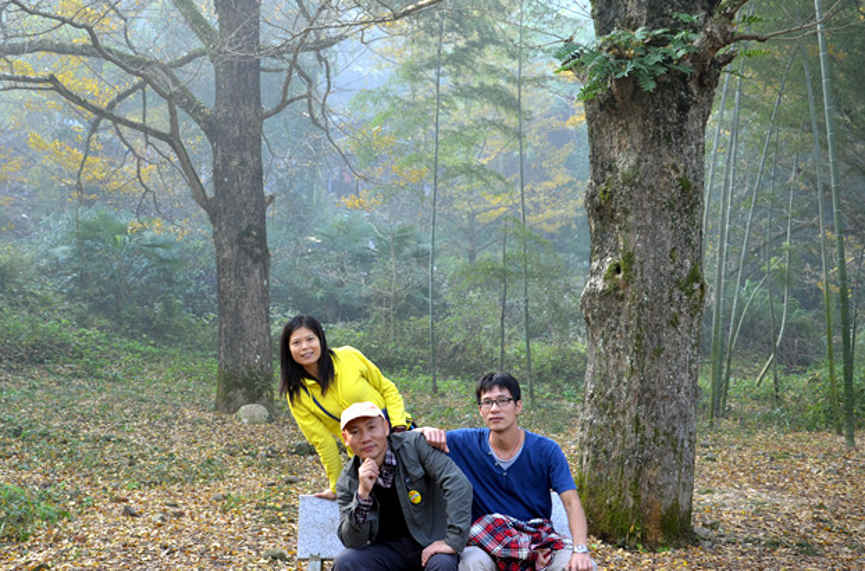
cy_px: 324
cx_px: 338
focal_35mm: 54
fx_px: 1294
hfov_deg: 36.8
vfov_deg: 24.9
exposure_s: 1/50
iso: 100
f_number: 5.6
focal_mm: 28
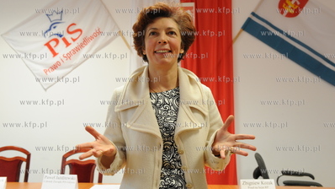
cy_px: 90
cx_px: 168
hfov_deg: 50.5
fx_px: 355
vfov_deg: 29.7
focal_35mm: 40
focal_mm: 38
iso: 1600
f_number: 5.6
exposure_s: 1/50
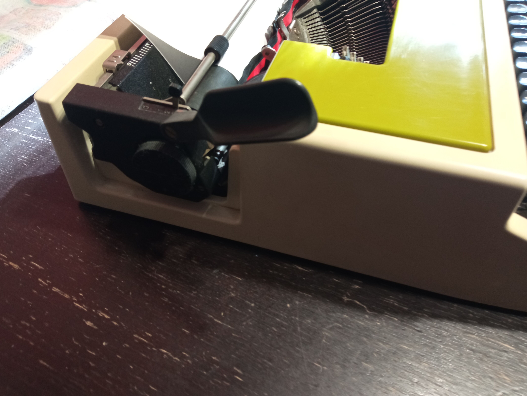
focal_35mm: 27
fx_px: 411
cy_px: 198
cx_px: 264
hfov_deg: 65.3
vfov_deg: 51.4
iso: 359
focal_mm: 3.79
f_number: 2.2
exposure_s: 1/25
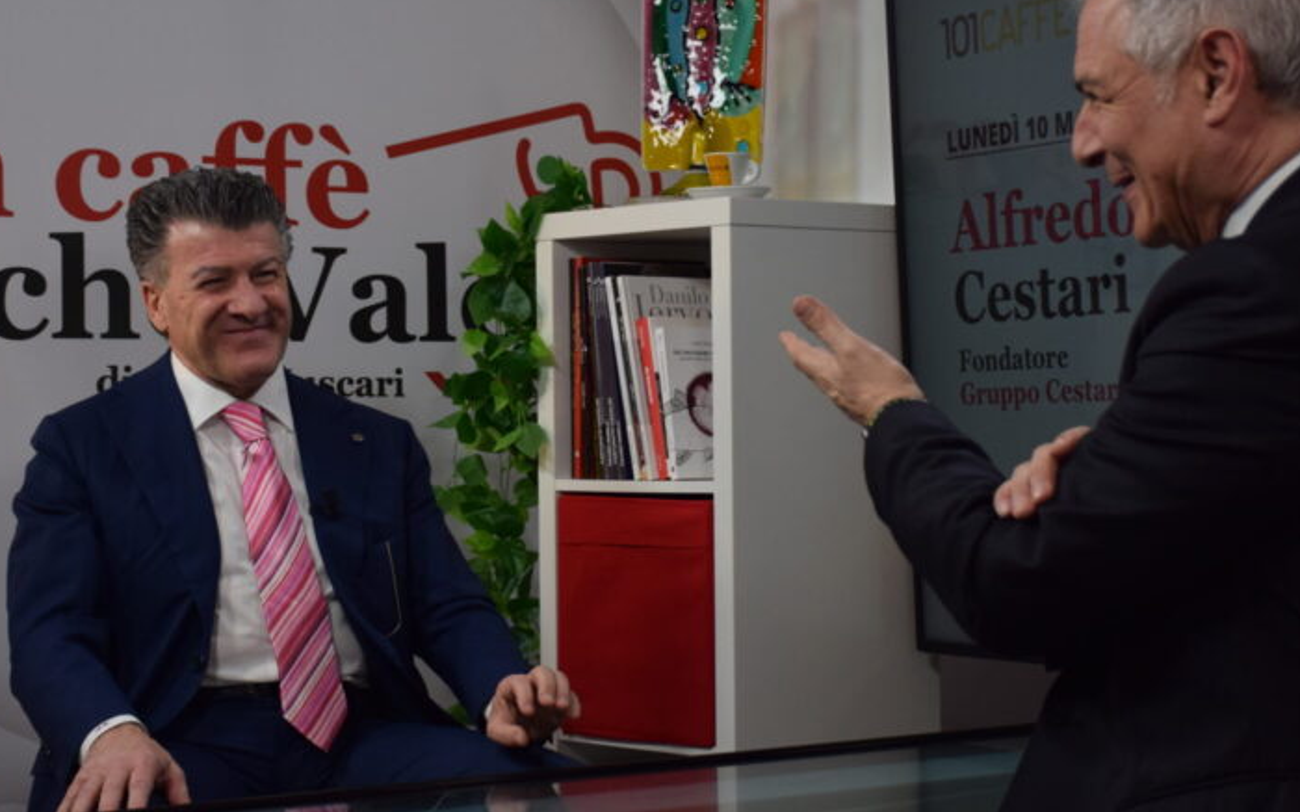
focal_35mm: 85
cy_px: 451
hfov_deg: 24.4
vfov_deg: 15.3
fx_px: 3011
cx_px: 659
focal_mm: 38
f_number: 4.2
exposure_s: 1/250
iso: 400
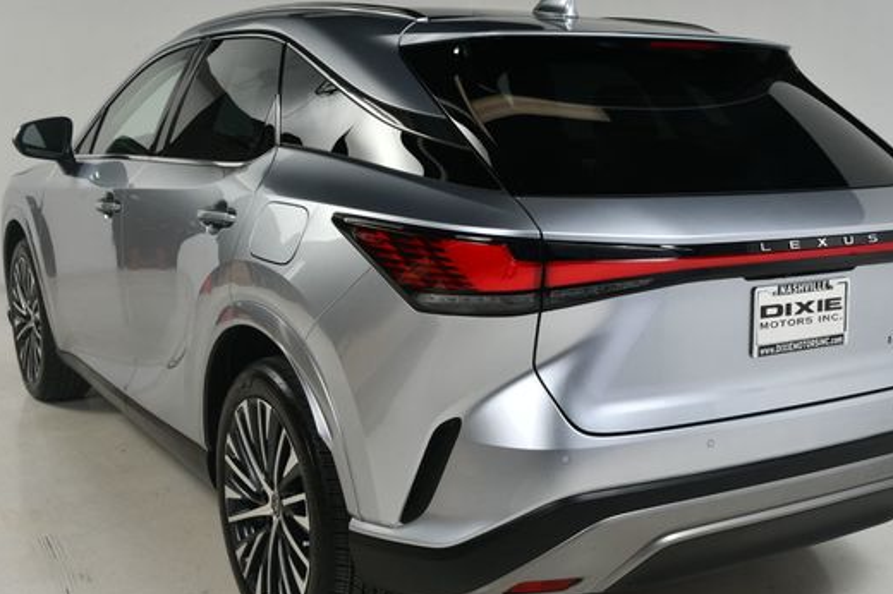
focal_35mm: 48
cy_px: 336
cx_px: 486
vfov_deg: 28.0
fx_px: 1190
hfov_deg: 41.1
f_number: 14
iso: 100
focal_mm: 26
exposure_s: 1/160
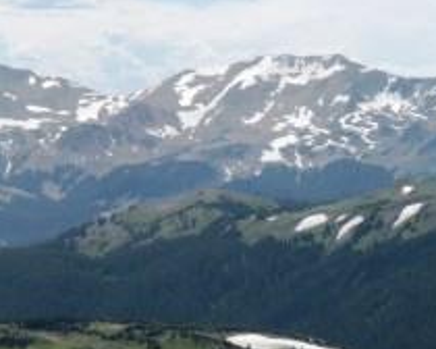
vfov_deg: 8.0
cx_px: 361
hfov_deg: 9.9
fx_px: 2503
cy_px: 206
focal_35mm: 194
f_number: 8
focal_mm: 16.4
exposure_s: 1/244
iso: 64
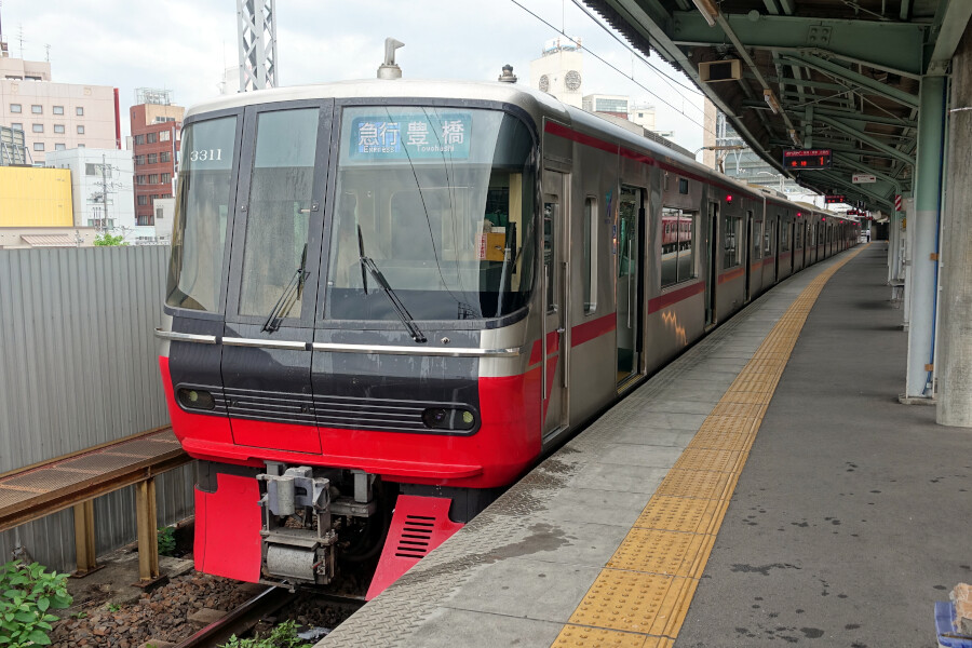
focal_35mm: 31
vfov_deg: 42.3
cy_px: 324
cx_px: 486
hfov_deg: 60.3
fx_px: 837
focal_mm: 11.33
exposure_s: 1/160
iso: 125
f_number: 4
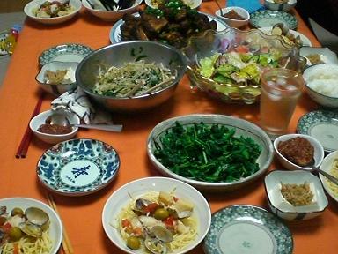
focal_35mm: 38
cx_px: 169
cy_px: 127
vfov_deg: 37.7
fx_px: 371
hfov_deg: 49.0
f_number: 3.1
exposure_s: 1/60
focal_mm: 6.3
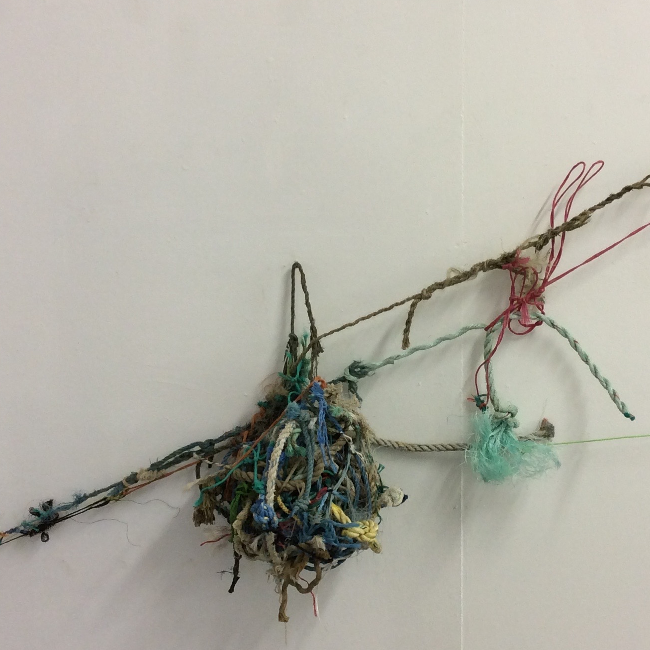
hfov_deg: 30.5
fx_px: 1190
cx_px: 367
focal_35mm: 56
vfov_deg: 30.6
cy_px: 315
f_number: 2.4
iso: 50
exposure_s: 1/25
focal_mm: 3.3
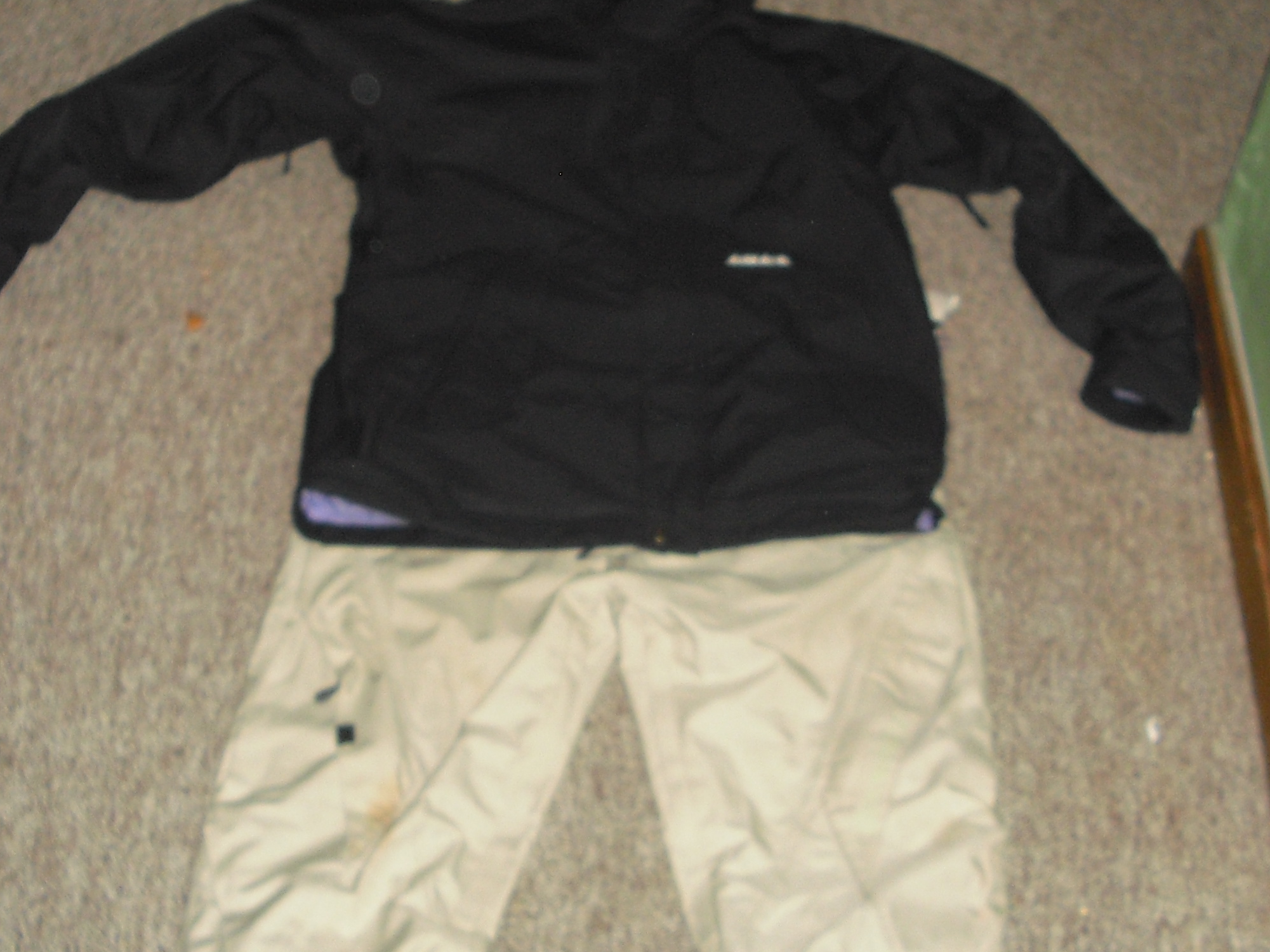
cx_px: 539
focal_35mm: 62
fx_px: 2274
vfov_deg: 23.6
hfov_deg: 31.2
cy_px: 423
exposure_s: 1/60
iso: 200
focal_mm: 6.2
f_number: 2.8
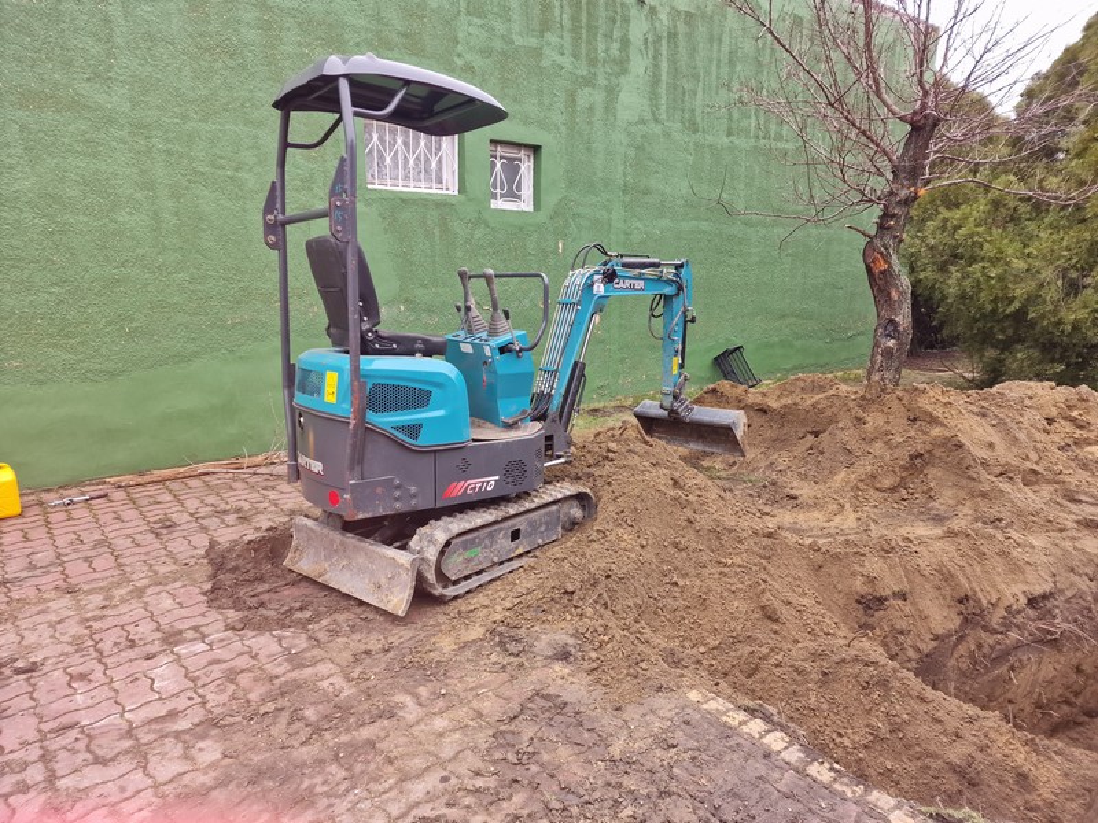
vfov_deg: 58.9
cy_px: 412
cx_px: 549
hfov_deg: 73.9
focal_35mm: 23
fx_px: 730
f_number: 1.8
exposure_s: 1/60
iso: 51
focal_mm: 6.4
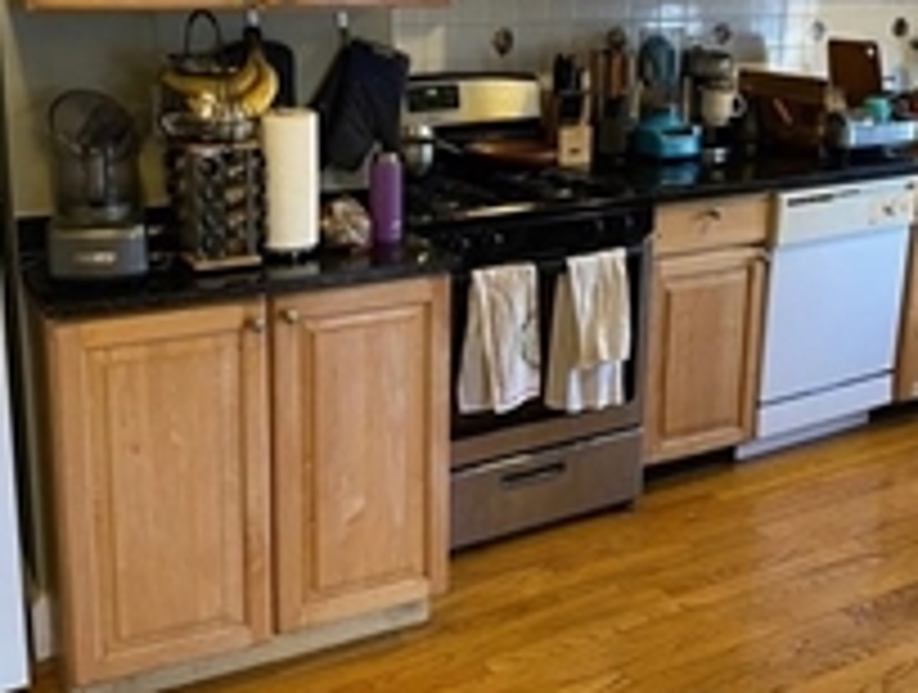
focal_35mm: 44
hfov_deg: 42.8
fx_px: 1170
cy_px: 220
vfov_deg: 32.7
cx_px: 418
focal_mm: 4.25
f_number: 1.8
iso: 400
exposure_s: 1/60
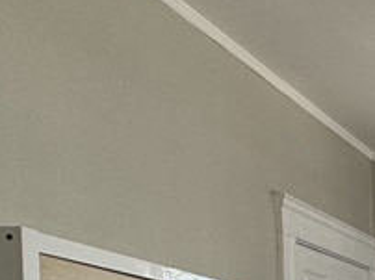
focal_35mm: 71
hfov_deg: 19.5
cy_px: 421
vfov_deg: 18.3
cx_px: 696
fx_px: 768
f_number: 2.2
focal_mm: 2.22
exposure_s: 1/99
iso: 80
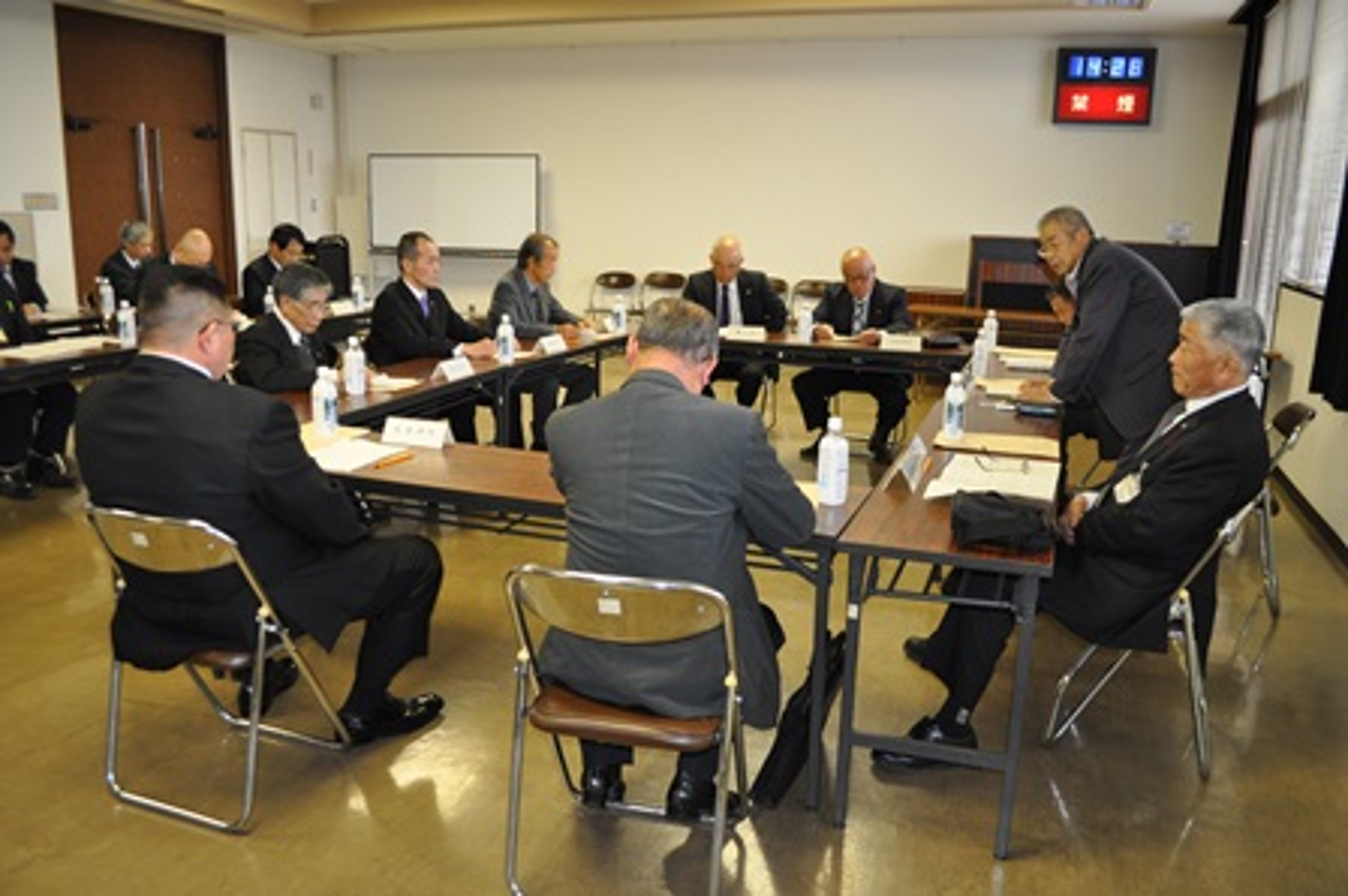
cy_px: 448
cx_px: 674
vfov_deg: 47.9
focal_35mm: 27
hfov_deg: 67.4
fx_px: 1010
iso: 800
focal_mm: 18
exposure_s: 1/60
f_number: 3.5
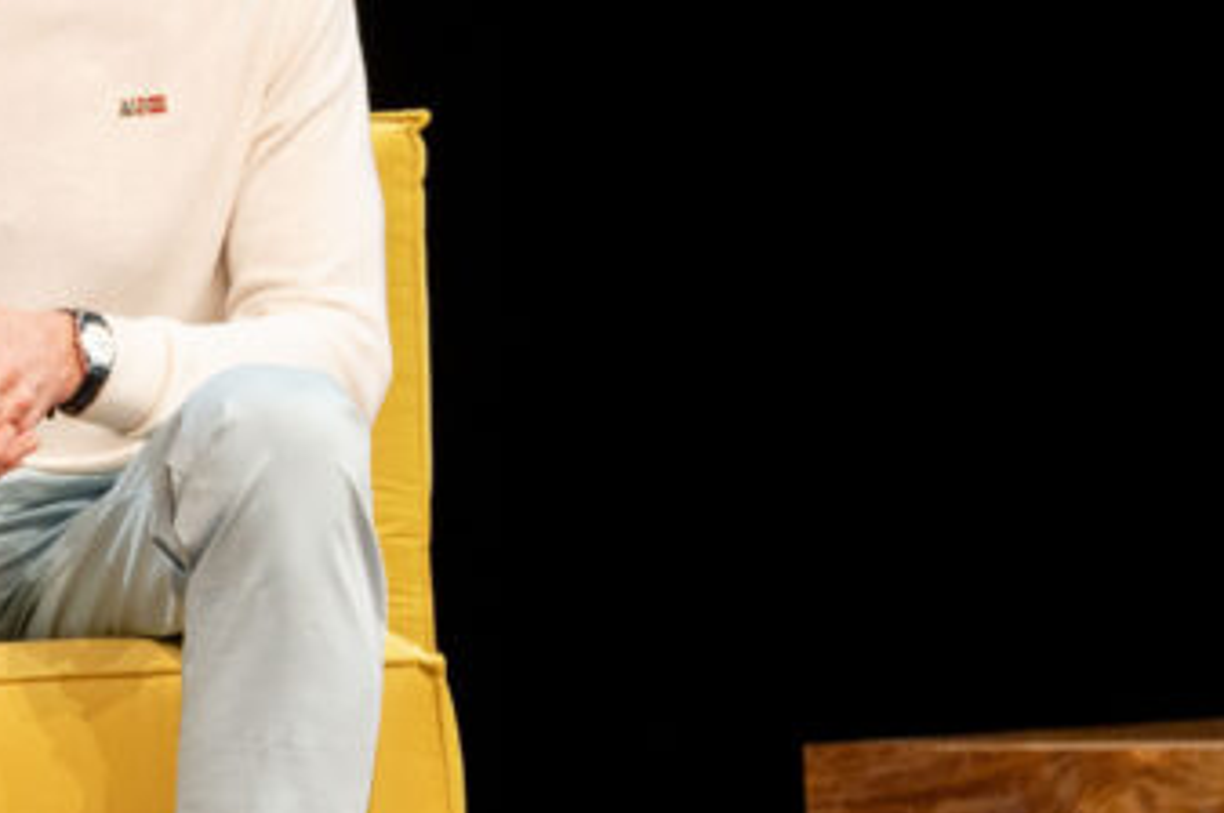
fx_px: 7235
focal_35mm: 213
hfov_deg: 9.5
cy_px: 568
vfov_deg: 6.4
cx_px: -312
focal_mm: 70
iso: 1600
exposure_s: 1/100
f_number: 5
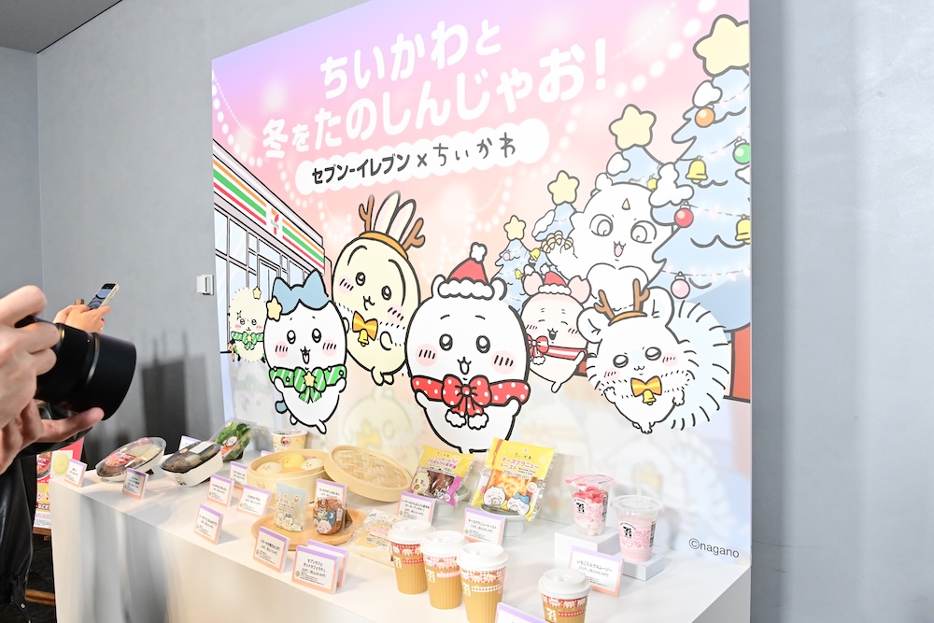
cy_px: 312
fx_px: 726
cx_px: 467
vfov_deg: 46.4
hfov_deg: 65.5
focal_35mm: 28
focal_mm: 28
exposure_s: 1/160
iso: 6400
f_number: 10
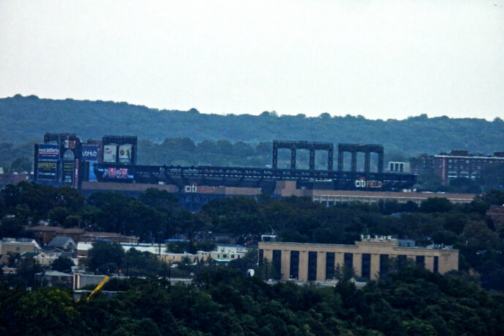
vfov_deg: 1.4
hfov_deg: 2.1
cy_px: 161
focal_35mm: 992
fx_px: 13887
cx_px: 252
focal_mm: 170
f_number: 5.6
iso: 200
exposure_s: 1/500
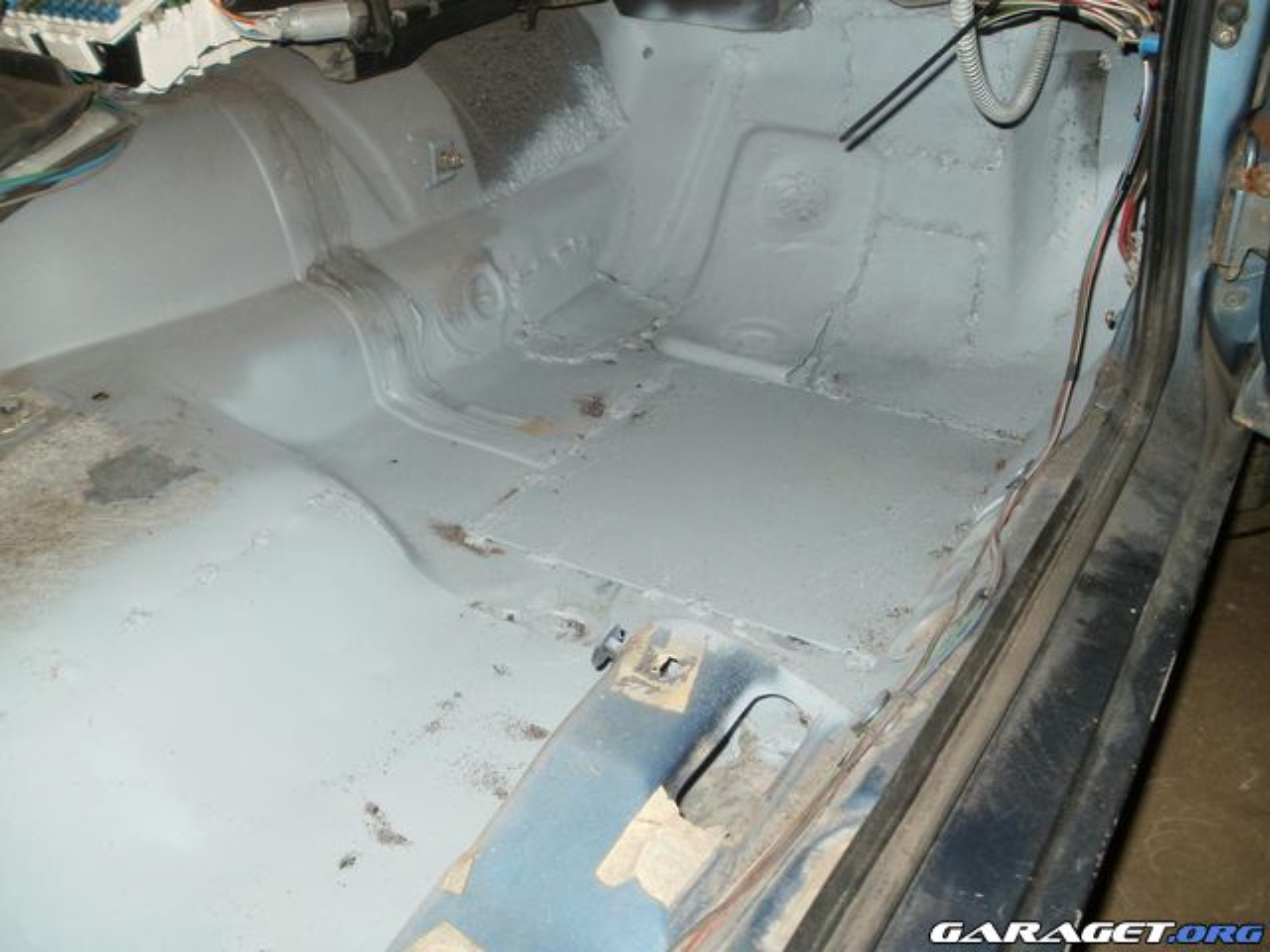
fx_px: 1321
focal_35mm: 36
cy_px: 476
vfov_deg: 39.7
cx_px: 635
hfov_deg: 51.4
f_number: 3.5
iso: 125
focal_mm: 6.3
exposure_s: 1/30
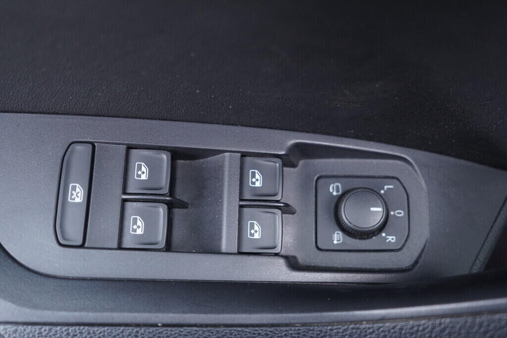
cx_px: 254
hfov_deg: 53.1
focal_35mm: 36
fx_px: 507
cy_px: 169
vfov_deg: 36.9
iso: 500
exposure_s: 1/40
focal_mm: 24
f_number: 2.8
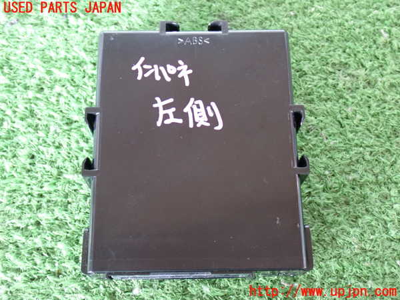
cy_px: 150
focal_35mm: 47
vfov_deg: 30.9
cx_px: 200
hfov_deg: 40.4
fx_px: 543
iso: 800
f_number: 3.1
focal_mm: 8.4
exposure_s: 1/20
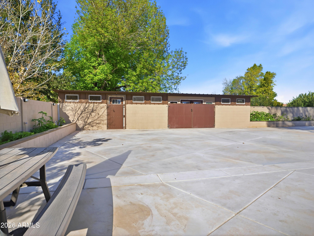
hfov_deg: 81.7
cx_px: 157
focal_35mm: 20
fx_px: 181
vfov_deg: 66.0
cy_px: 118
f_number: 1.7
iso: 125
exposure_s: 1/8000
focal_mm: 10
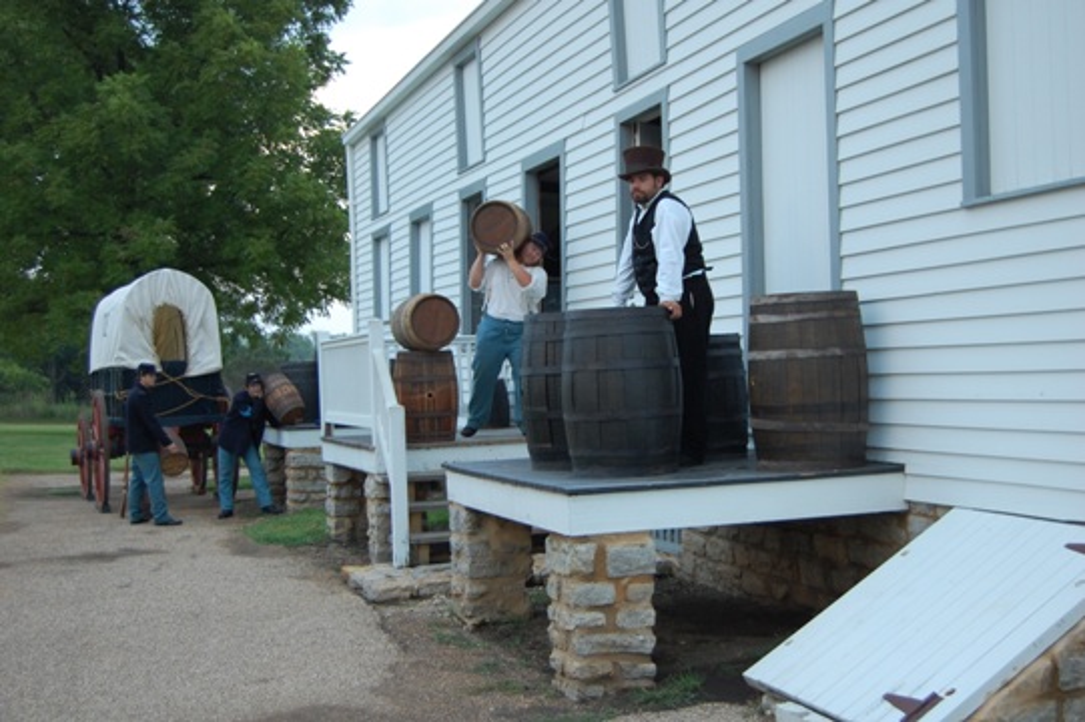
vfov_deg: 28.9
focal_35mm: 46
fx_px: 1401
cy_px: 361
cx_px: 542
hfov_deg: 42.3
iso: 400
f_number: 4.5
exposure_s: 1/50
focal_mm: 31
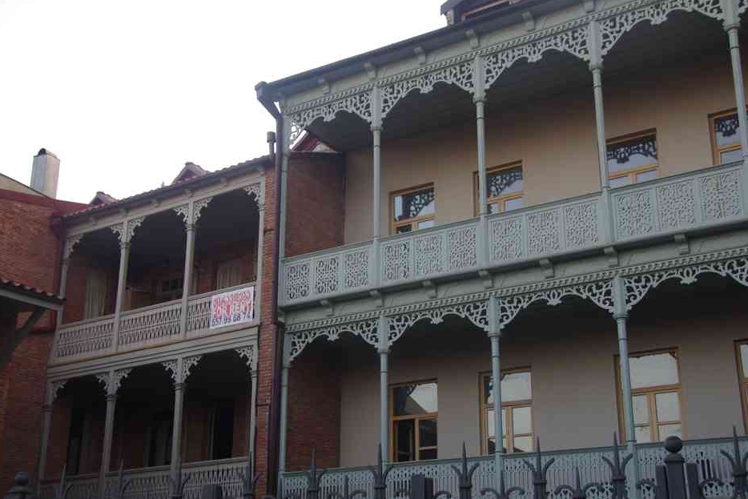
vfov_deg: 29.2
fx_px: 956
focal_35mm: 46
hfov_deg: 42.7
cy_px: 264
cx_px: 377
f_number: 6.3
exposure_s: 1/60
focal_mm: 29.4
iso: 400
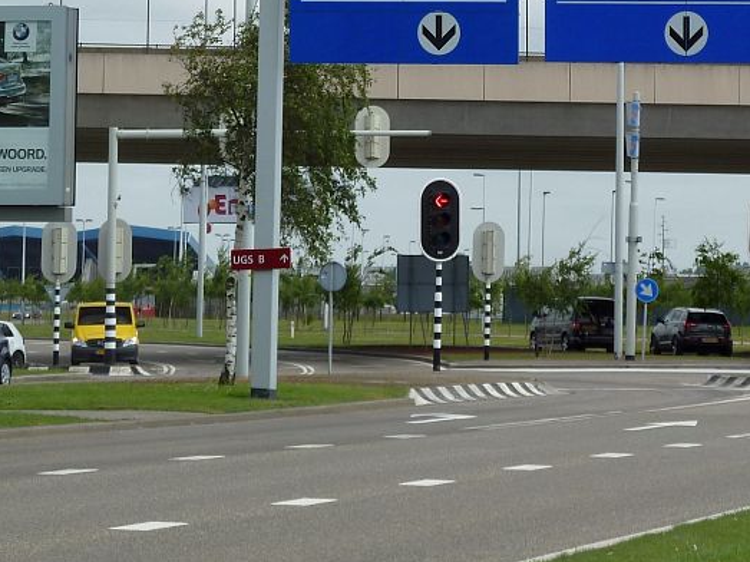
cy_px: 38
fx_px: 4072
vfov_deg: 7.9
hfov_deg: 10.5
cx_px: 661
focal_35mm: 188
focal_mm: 15.8
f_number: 4.3
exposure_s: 1/400
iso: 80
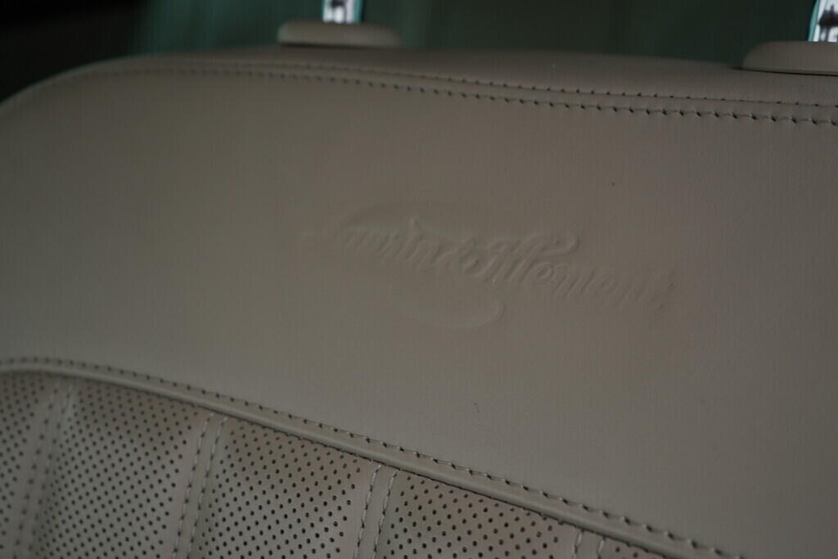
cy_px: 280
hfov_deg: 53.1
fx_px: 838
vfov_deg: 36.9
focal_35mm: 36
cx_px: 419
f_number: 3.5
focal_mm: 24
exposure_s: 1/60
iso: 125
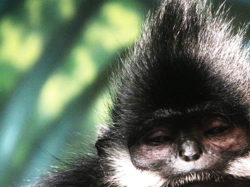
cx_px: 165
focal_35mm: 987
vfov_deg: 1.5
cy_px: 109
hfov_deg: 2.0
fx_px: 7128
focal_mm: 110.4
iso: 400
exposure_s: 1/50.4
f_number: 5
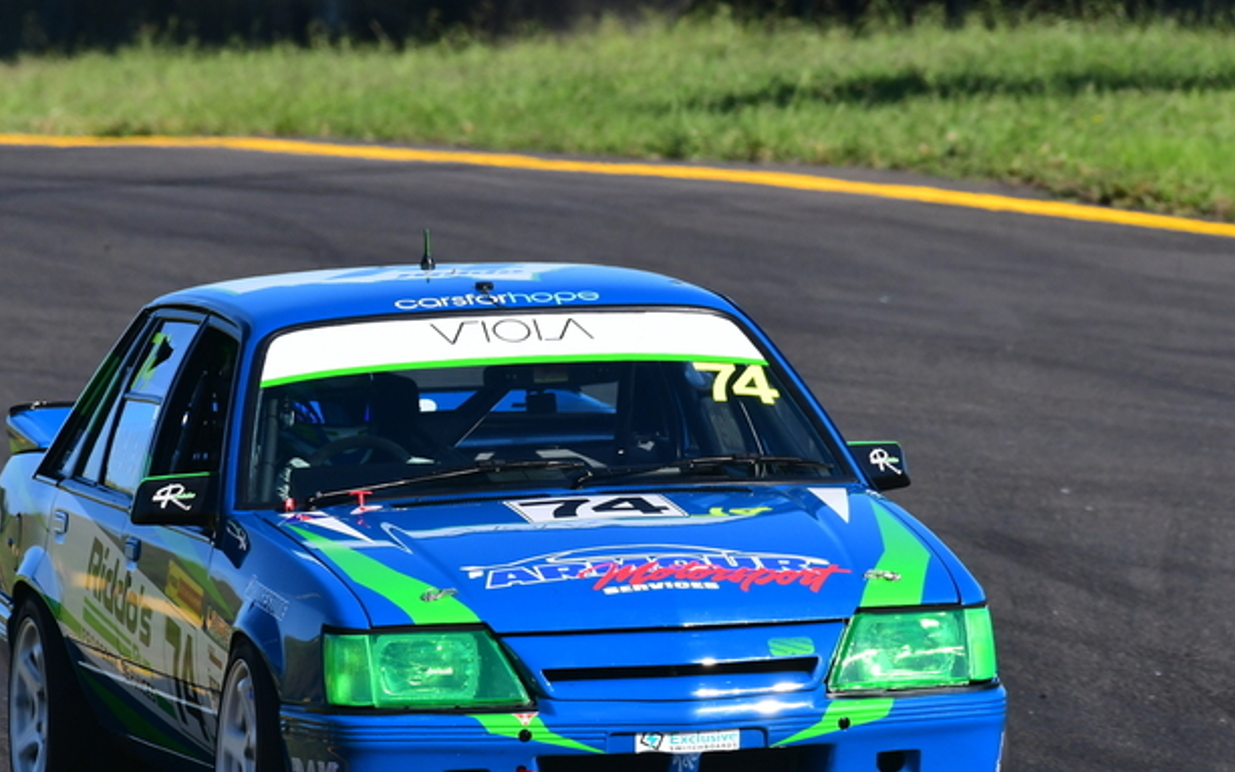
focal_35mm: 997
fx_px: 33554
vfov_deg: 1.3
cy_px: 390
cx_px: 514
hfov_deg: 2.1
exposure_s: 1/640
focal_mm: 500
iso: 500
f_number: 11
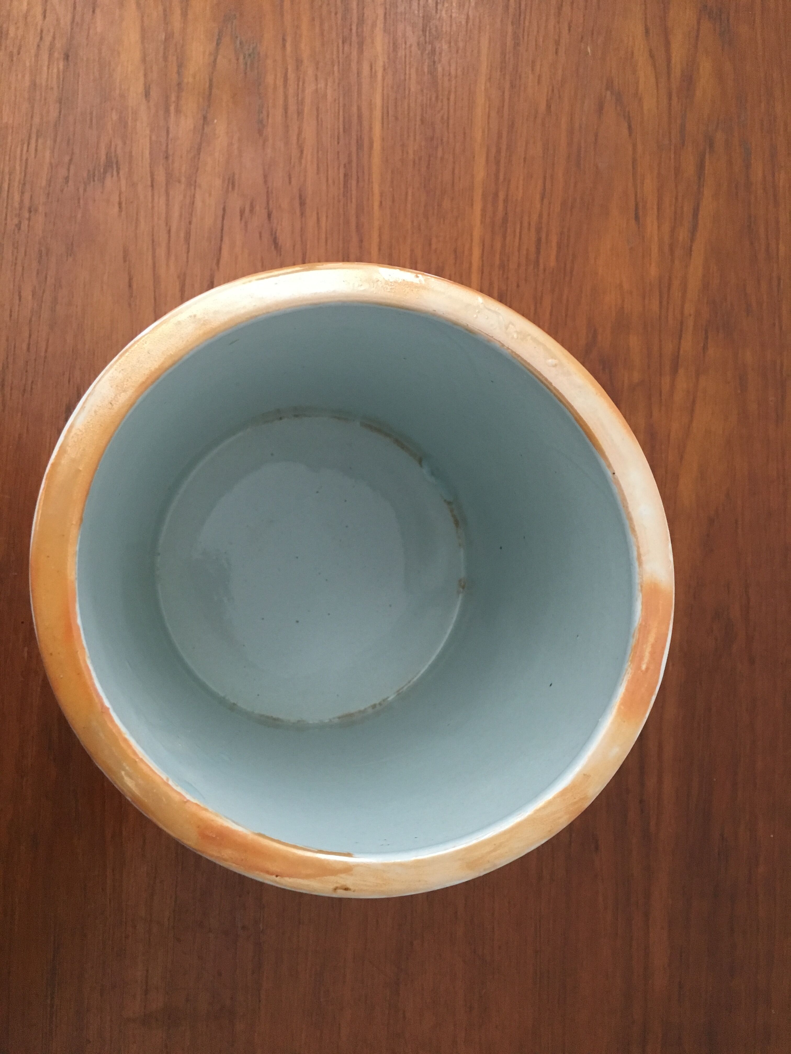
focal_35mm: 29
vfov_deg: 61.7
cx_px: 396
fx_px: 884
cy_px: 527
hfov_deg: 48.2
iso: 200
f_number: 2.2
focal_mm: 4.15
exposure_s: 1/20
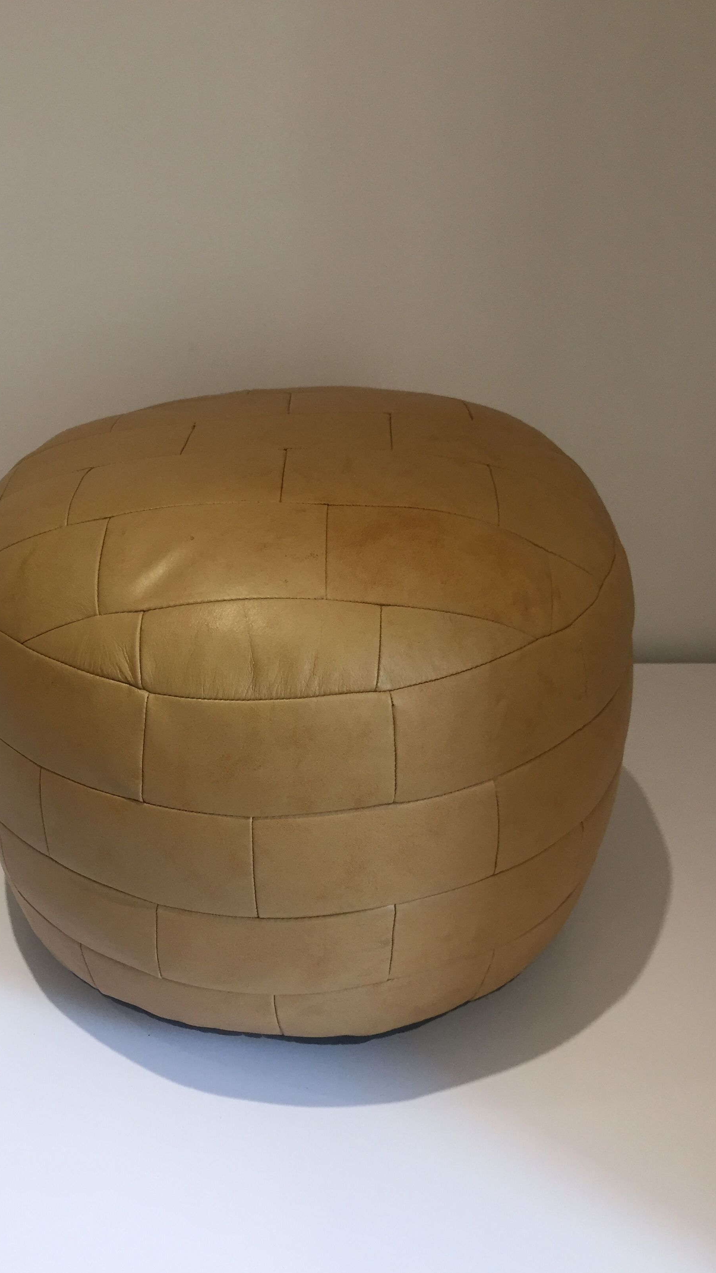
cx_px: 270
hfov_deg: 36.5
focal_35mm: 32
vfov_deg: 61.0
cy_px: 634
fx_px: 1080
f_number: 2.2
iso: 64
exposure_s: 1/33
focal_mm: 4.15
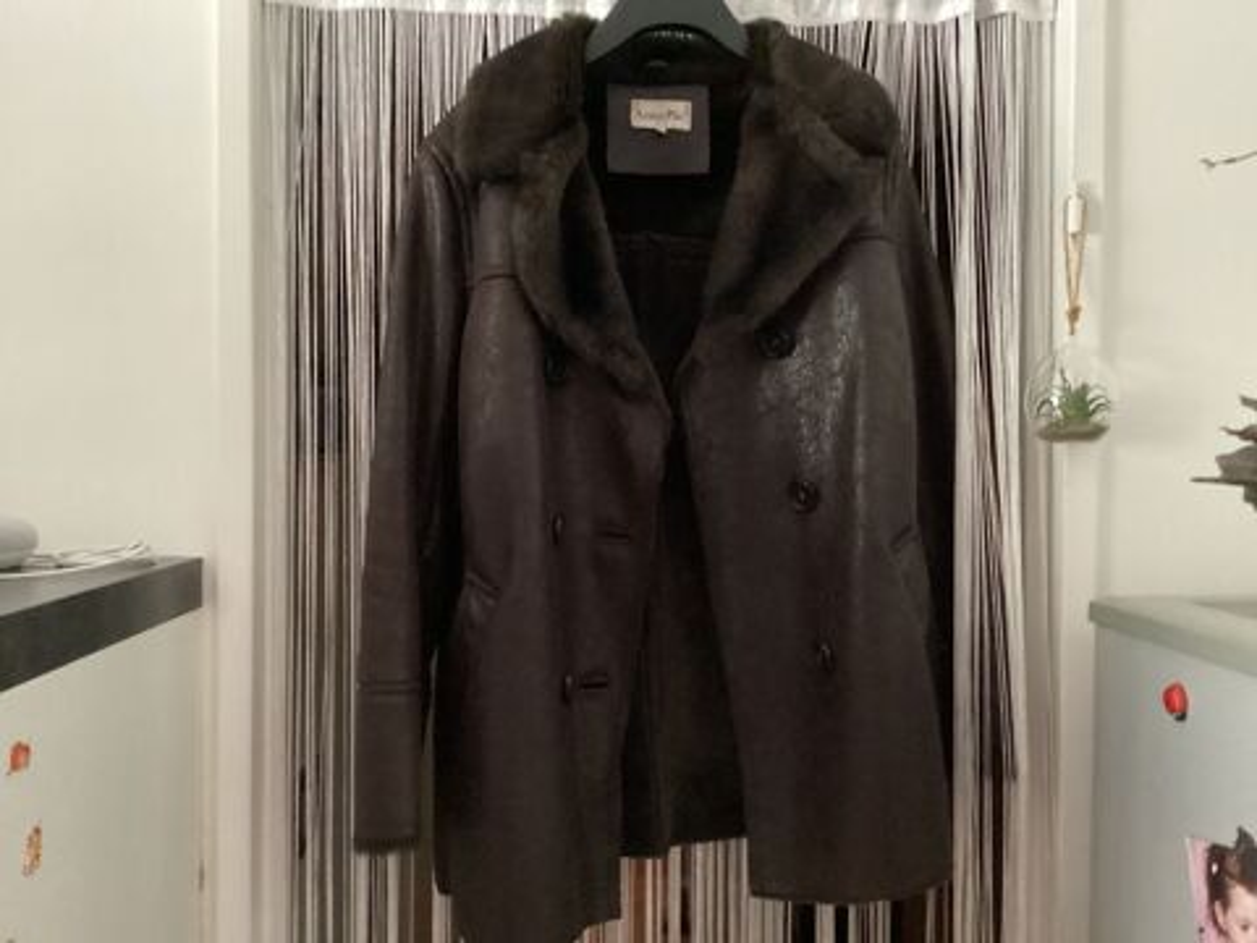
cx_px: 628
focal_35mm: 31
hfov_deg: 58.4
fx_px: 1126
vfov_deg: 45.4
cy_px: 472
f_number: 2.4
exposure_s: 1/17
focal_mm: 3.3
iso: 800
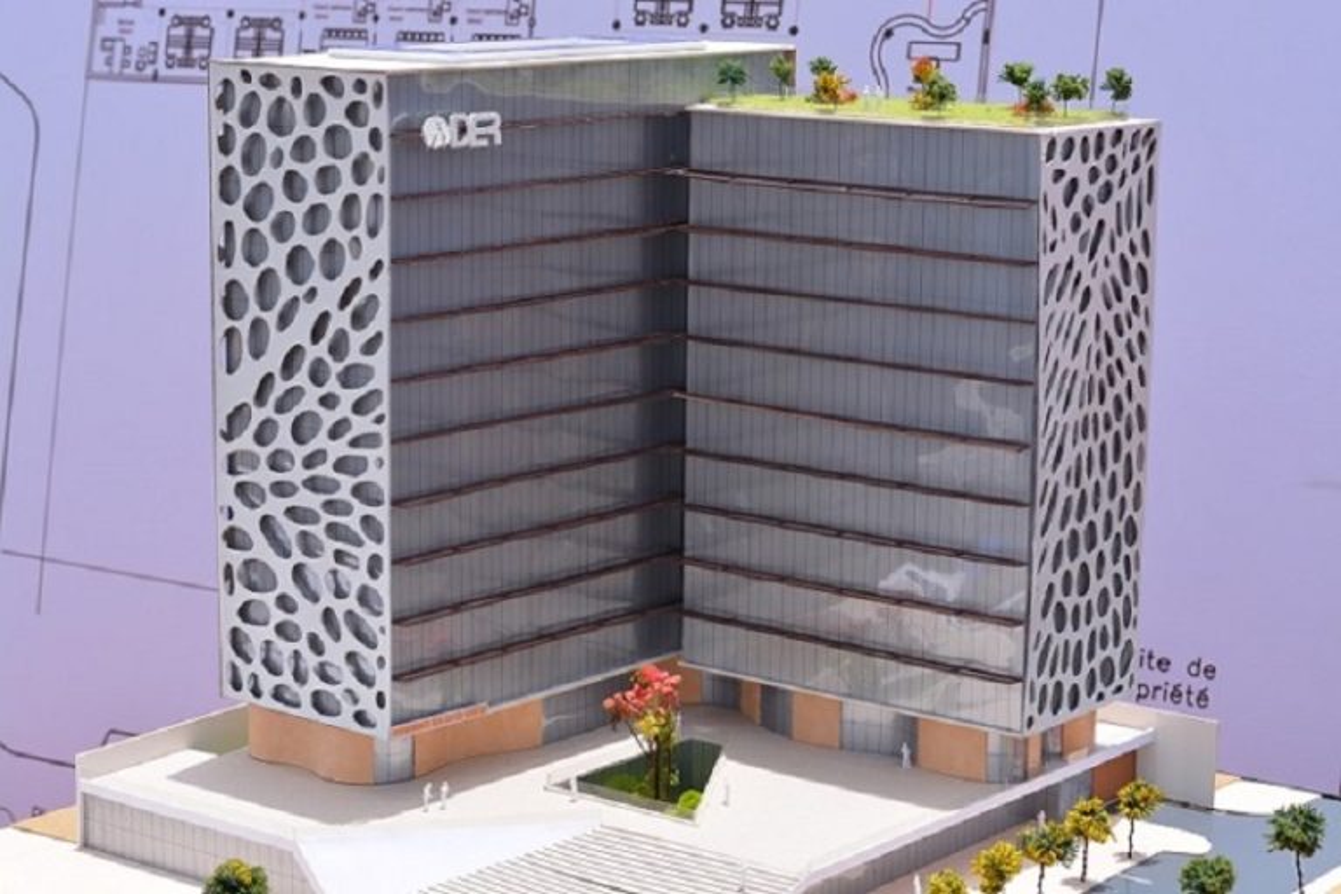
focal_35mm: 75
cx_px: 670
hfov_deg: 27.0
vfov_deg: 18.2
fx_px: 2794
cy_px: 447
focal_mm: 50
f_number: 8
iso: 110
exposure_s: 1/250
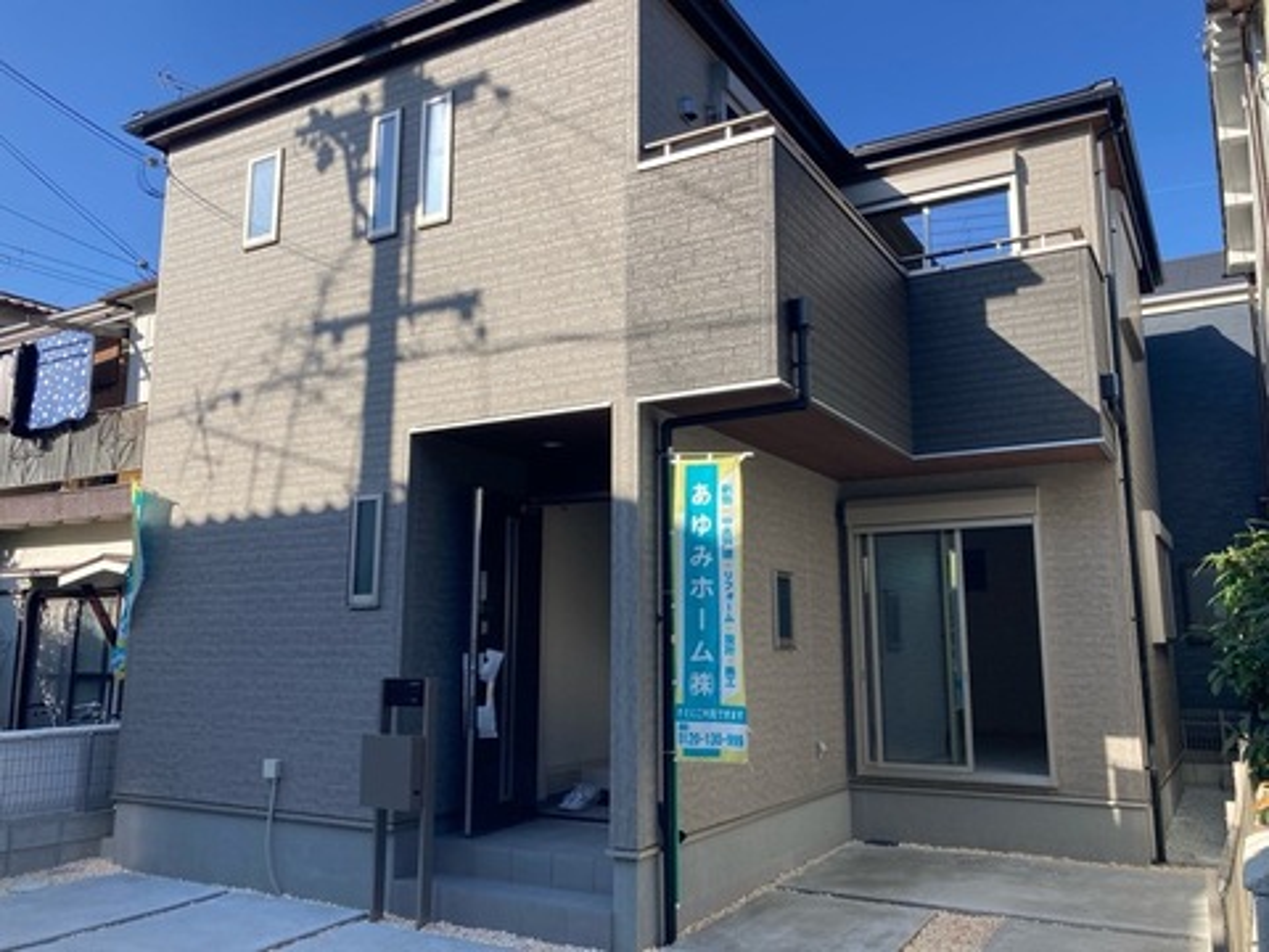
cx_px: 634
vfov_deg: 49.7
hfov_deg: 63.4
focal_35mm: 28
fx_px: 1026
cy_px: 476
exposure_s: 1/1429
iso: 20
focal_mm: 3.99
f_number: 1.8
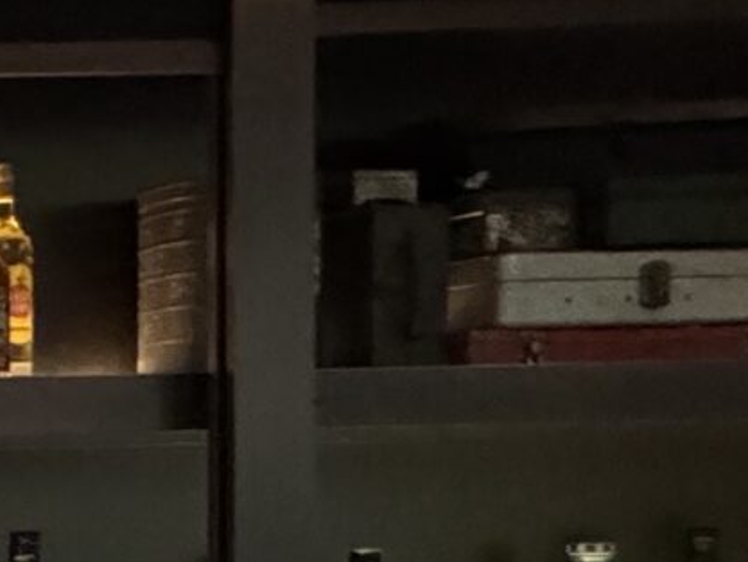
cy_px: 630
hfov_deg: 12.0
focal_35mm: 86
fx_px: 1859
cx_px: -1415
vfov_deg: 16.6
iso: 1000
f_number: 2.2
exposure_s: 1/58
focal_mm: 2.22
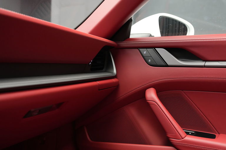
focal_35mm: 35
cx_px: 113
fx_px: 220
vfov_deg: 37.9
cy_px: 75
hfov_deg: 54.4
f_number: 4
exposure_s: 1/40
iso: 6400
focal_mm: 35
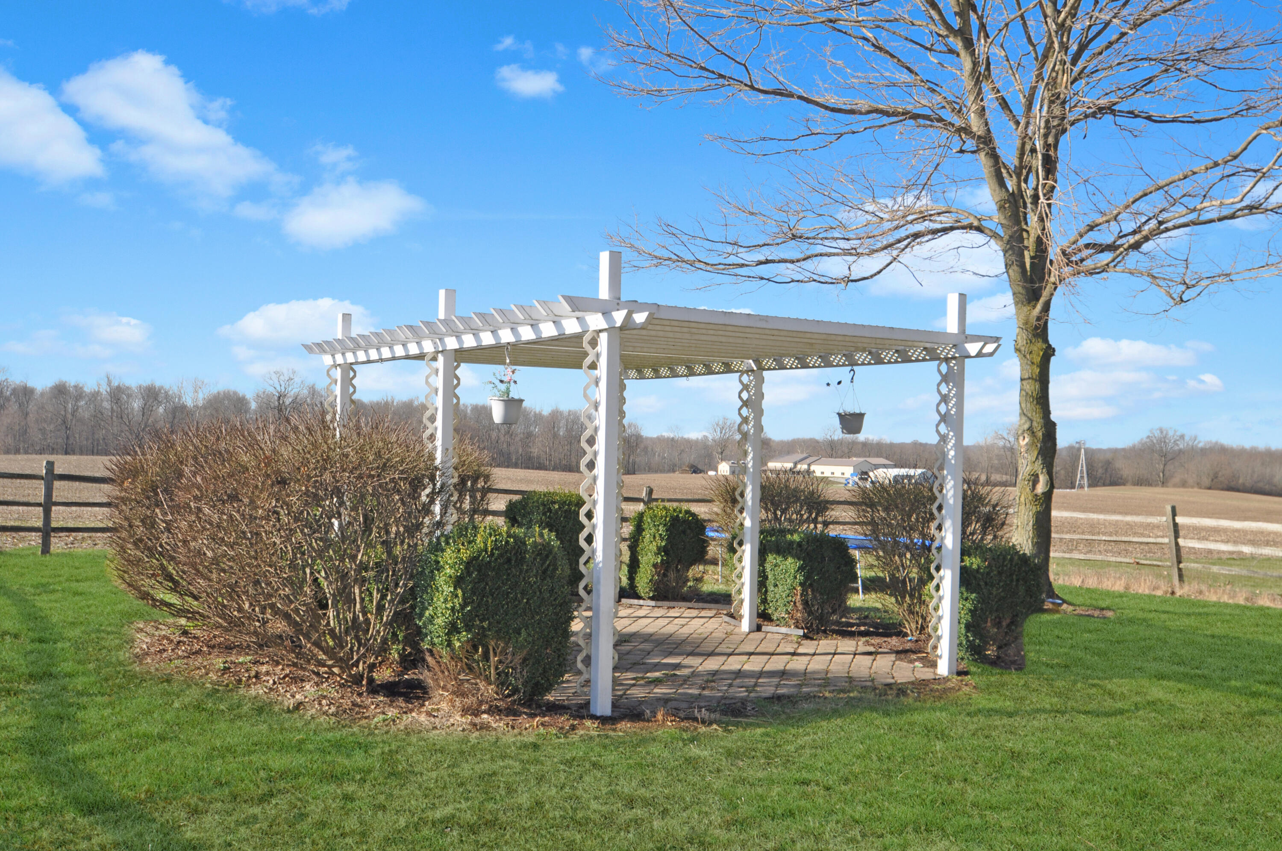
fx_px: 1174
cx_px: 641
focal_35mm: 33
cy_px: 426
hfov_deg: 57.3
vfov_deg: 39.9
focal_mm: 22
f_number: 8
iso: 200
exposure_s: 1/250
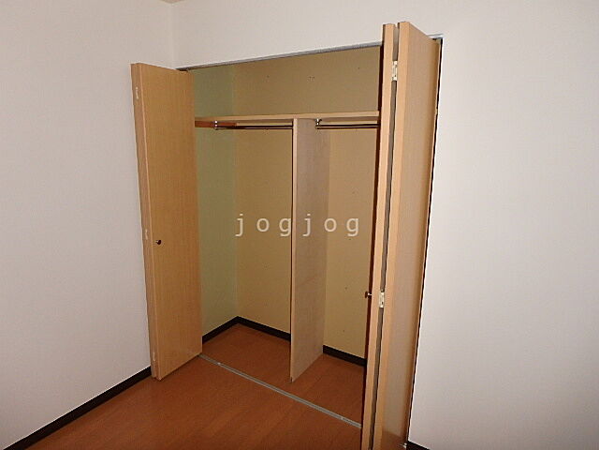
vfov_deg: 63.4
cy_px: 225
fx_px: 363
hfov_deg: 79.0
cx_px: 300
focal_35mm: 21
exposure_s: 1/30
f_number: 3.5
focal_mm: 3.7
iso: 400
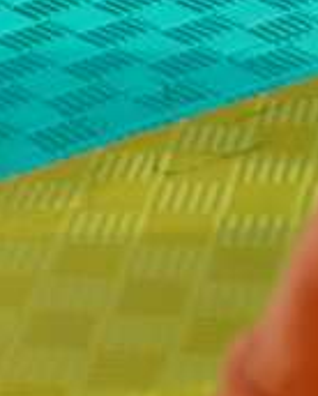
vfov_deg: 6.1
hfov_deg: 5.0
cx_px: -327
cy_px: -582
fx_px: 3558
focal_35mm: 303
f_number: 2.8
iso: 64
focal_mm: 37
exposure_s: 1/200
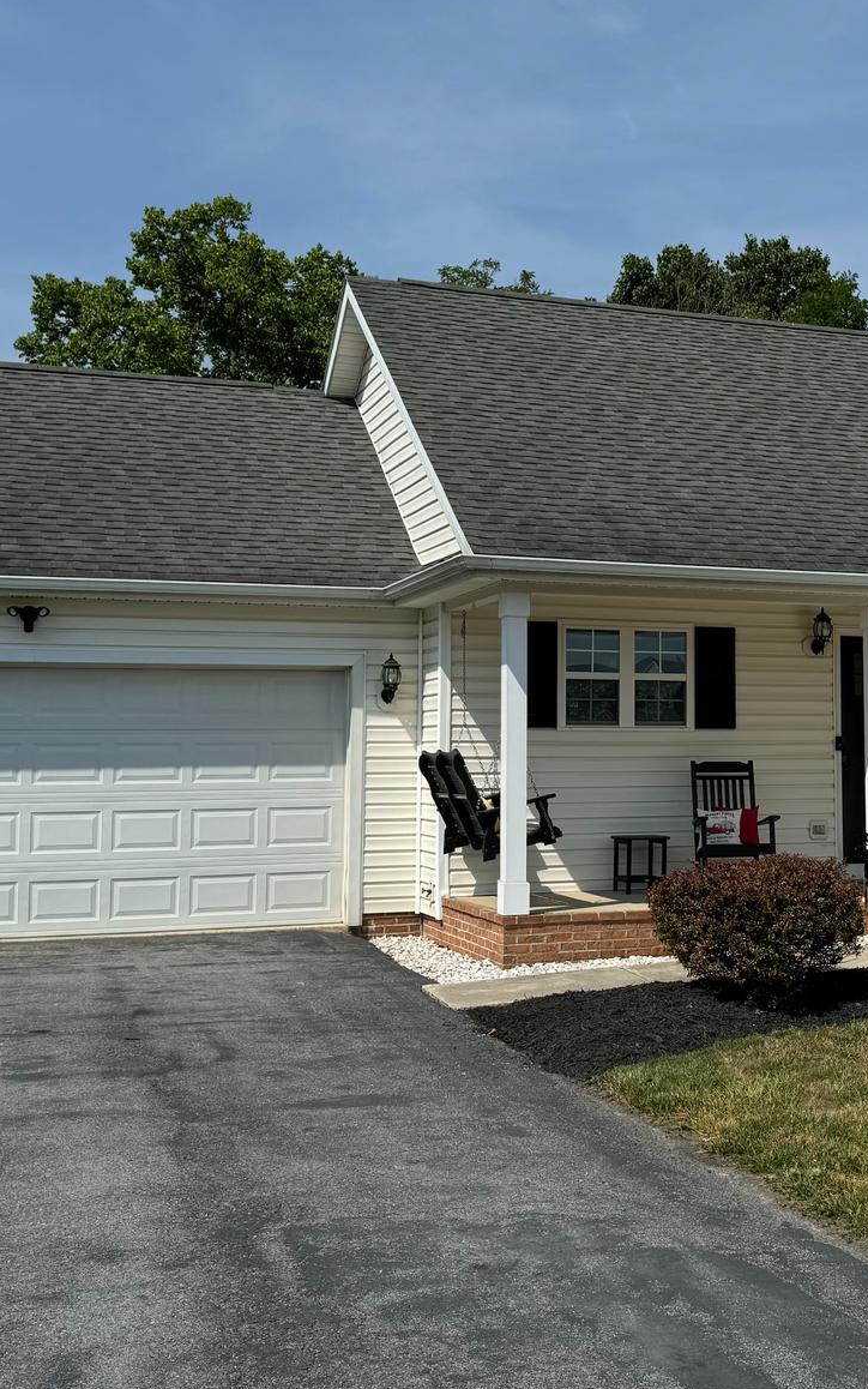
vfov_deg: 44.3
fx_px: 1703
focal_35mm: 45
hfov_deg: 27.8
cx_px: 728
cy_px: 645
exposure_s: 1/7937
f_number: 1.78
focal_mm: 6.76
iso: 80
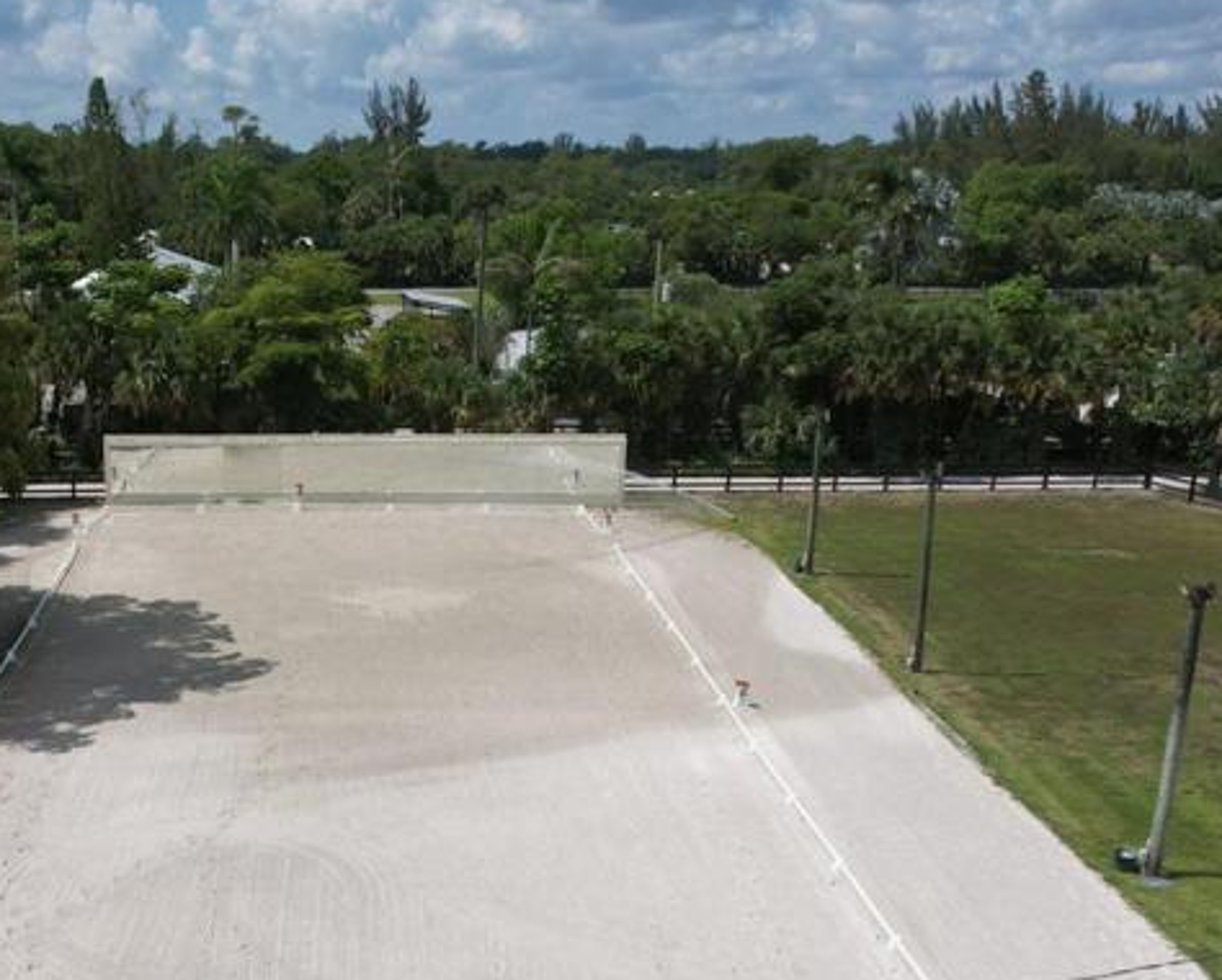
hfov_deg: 38.5
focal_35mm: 47
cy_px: 776
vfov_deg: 31.3
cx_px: 309
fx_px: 1701
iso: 100
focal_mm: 8.38
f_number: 2.8
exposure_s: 1/1000
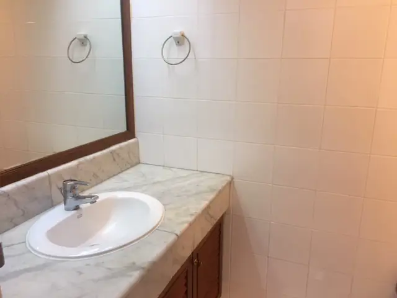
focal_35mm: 29
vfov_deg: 48.2
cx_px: 198
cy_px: 149
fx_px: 333
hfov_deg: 61.7
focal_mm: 4.15
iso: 80
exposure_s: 1/33
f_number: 2.2
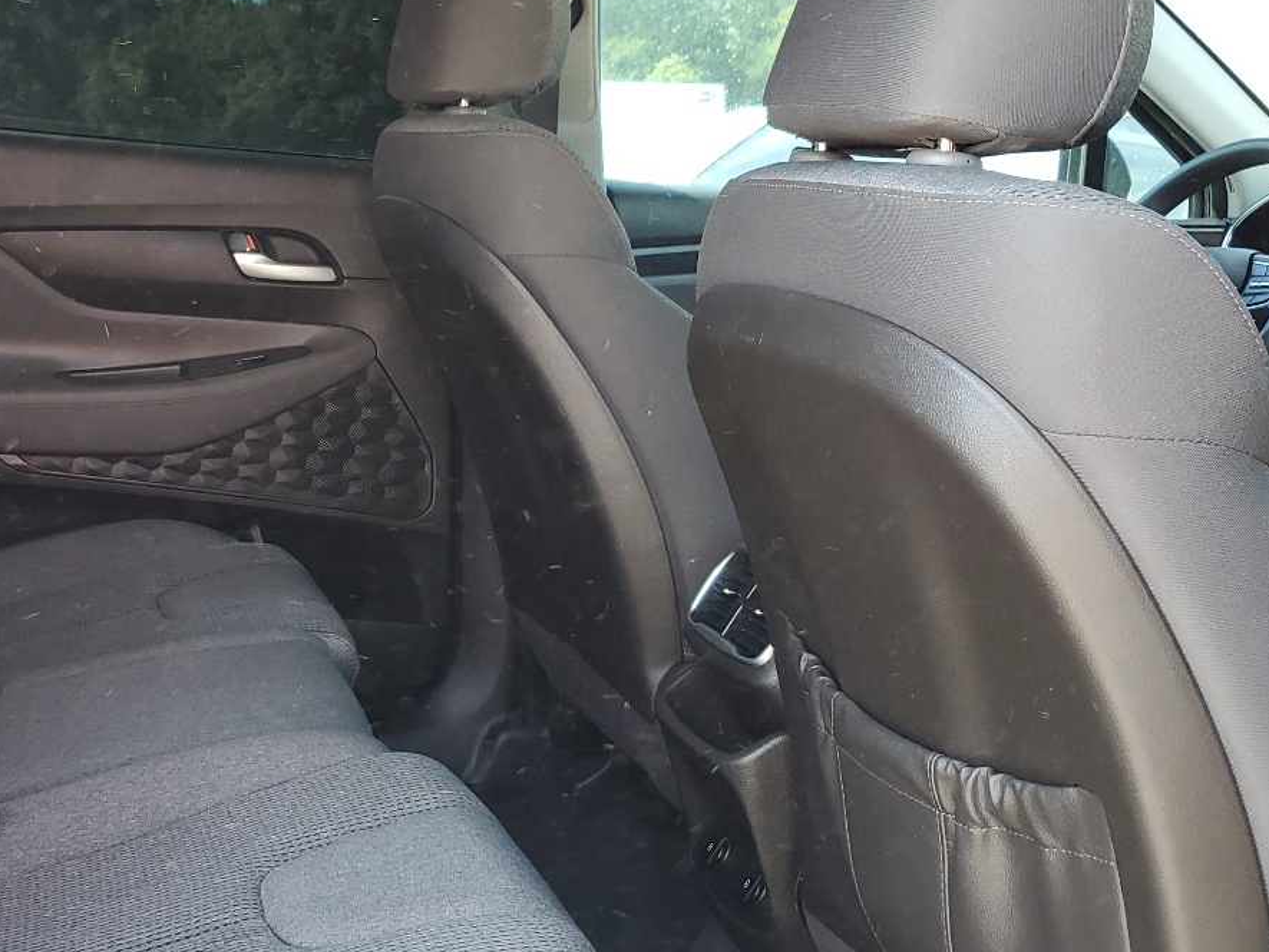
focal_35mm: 47
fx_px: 1723
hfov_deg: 38.8
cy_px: 493
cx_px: 247
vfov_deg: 30.9
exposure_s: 1/120
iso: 55
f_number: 1.5
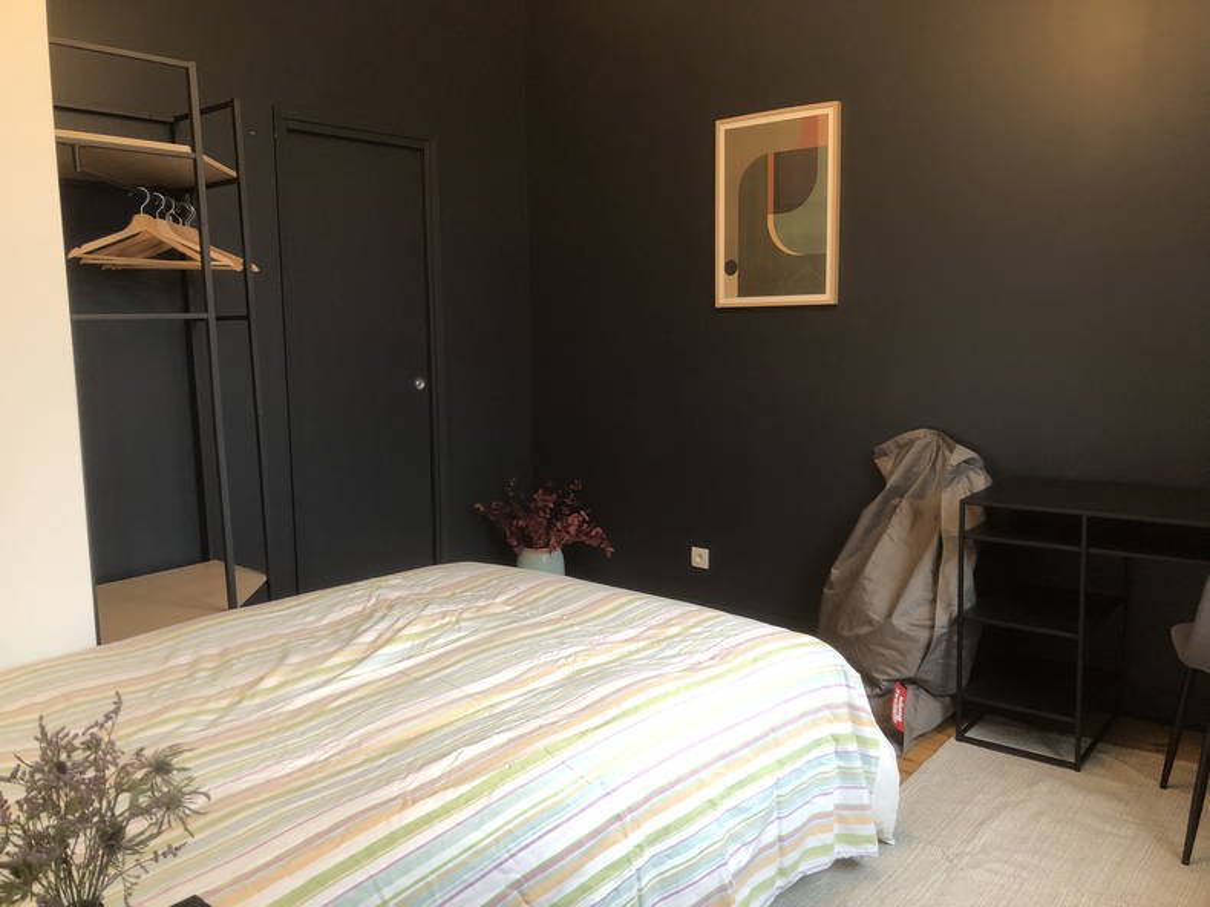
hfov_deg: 63.5
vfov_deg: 49.7
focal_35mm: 28
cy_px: 454
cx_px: 605
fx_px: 978
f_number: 1.8
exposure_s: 1/14
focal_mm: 3.99
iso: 100
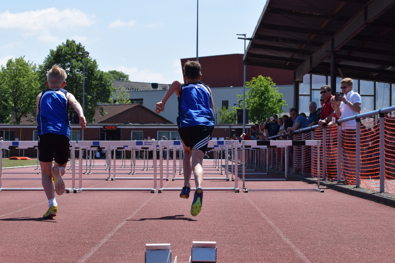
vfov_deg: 13.0
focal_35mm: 105
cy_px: 132
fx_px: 1152
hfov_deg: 19.5
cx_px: 198
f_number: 11
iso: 400
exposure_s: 1/500
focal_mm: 70
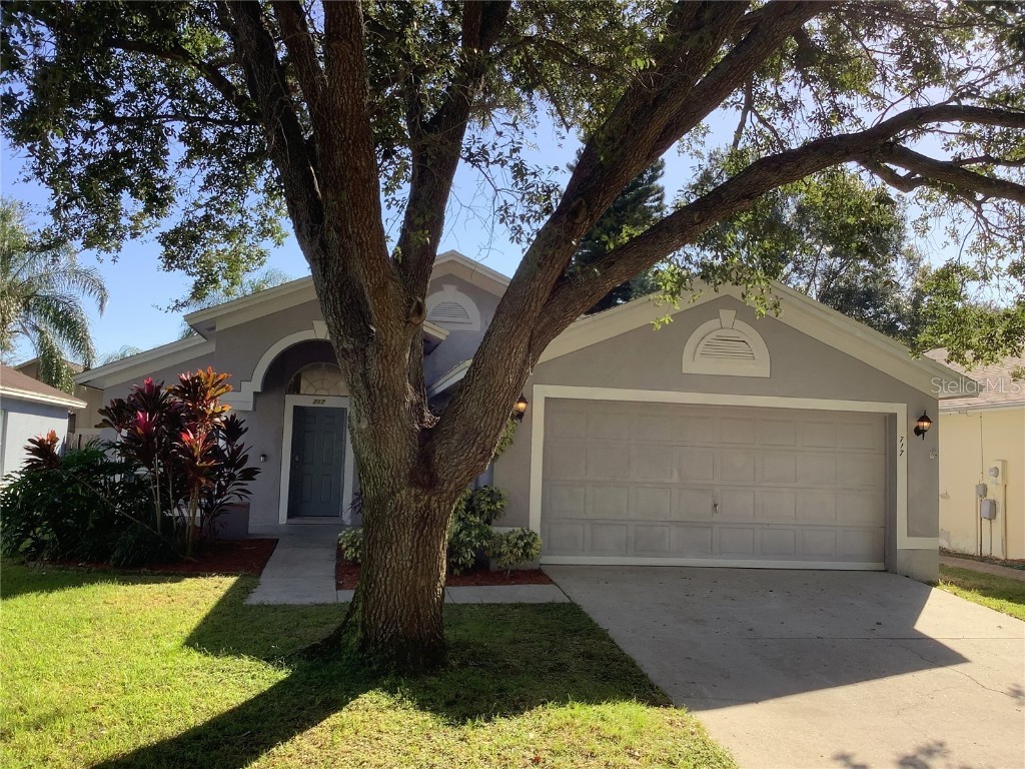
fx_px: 918
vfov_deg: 45.4
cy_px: 384
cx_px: 512
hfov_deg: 58.4
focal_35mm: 31
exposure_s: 1/290
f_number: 2.4
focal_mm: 3.3
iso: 25
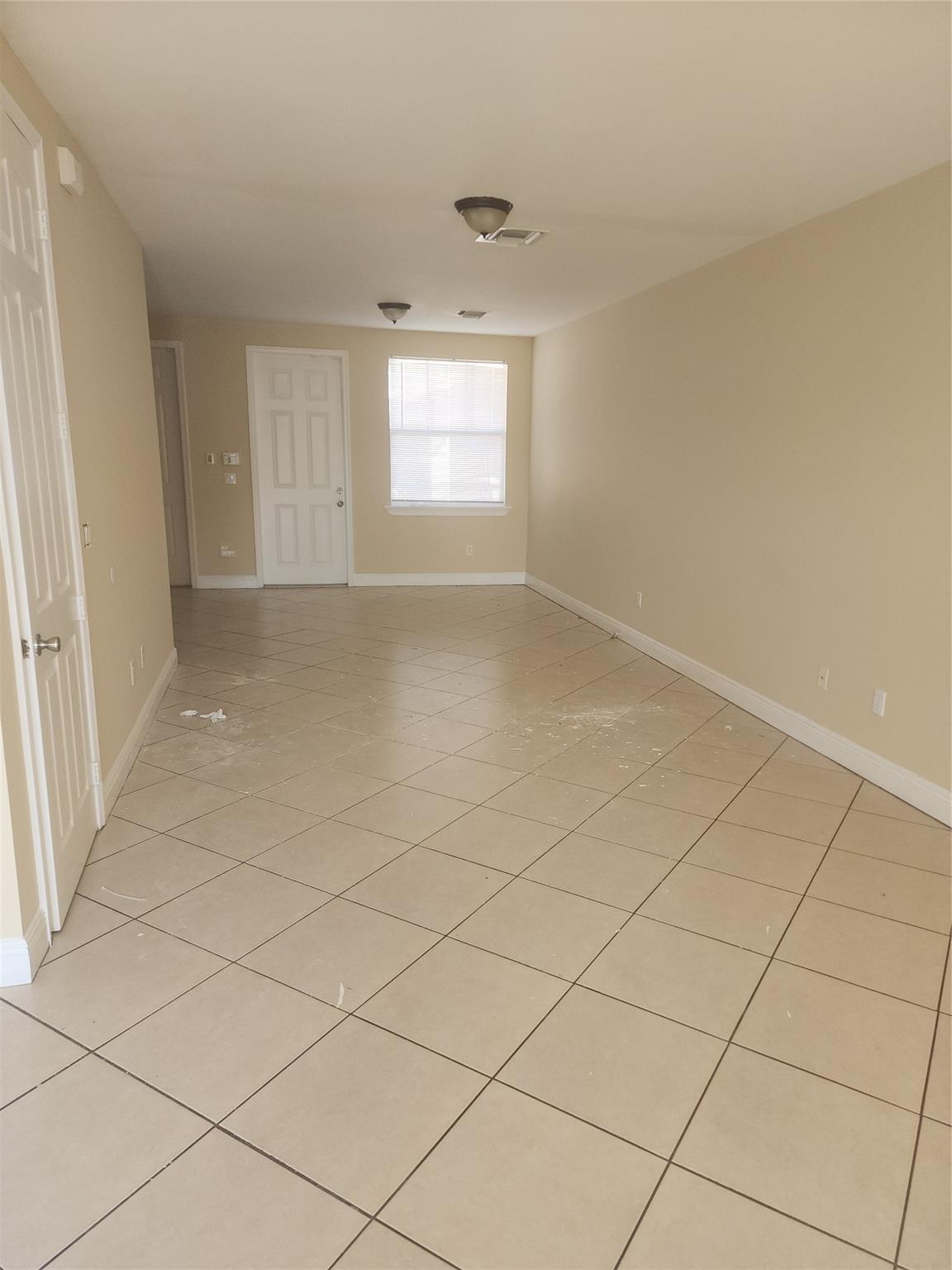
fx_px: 843
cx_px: 476
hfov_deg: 58.9
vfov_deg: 73.9
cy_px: 635
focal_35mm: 23
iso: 64
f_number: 1.8
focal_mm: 6.4
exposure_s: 1/60
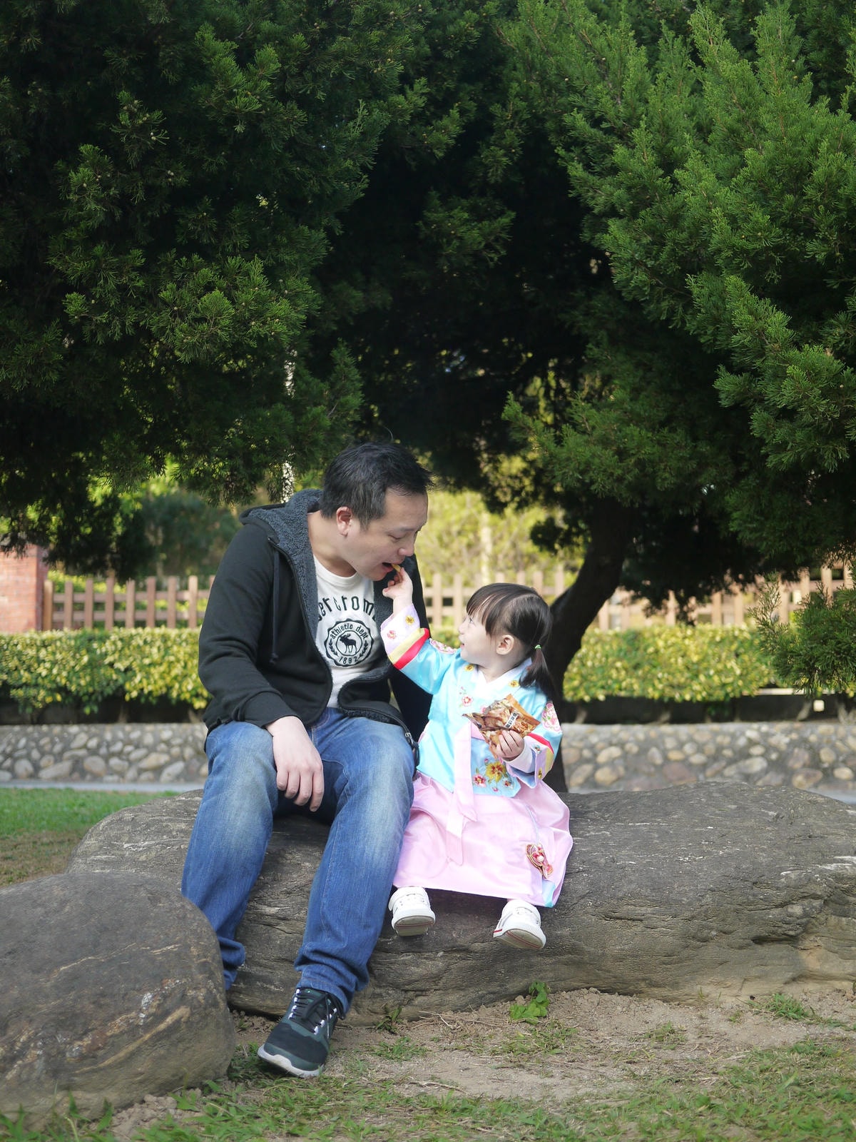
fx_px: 1319
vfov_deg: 46.8
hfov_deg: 36.0
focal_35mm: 40
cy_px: 571
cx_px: 428
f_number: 1.7
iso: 160
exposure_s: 1/800
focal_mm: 20
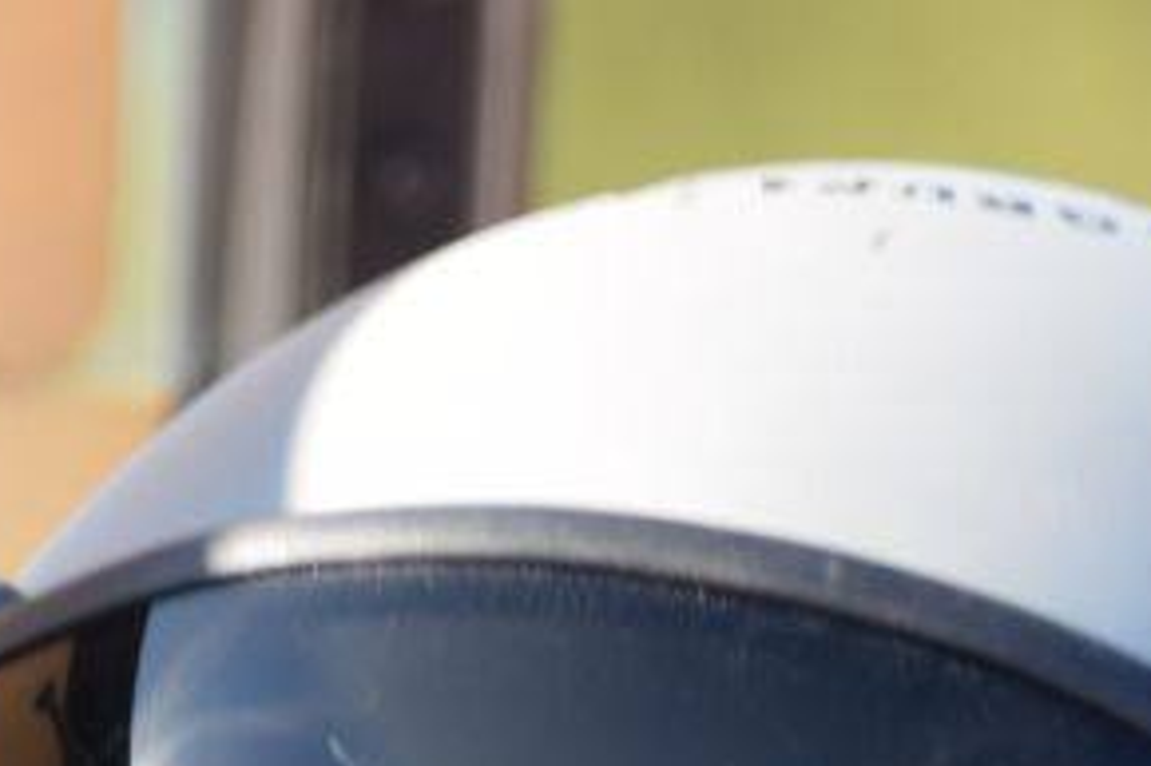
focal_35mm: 1987
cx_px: 1401
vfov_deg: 0.7
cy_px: 2109
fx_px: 63490
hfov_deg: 1.0
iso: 100
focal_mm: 240
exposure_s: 1/125
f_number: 5.6
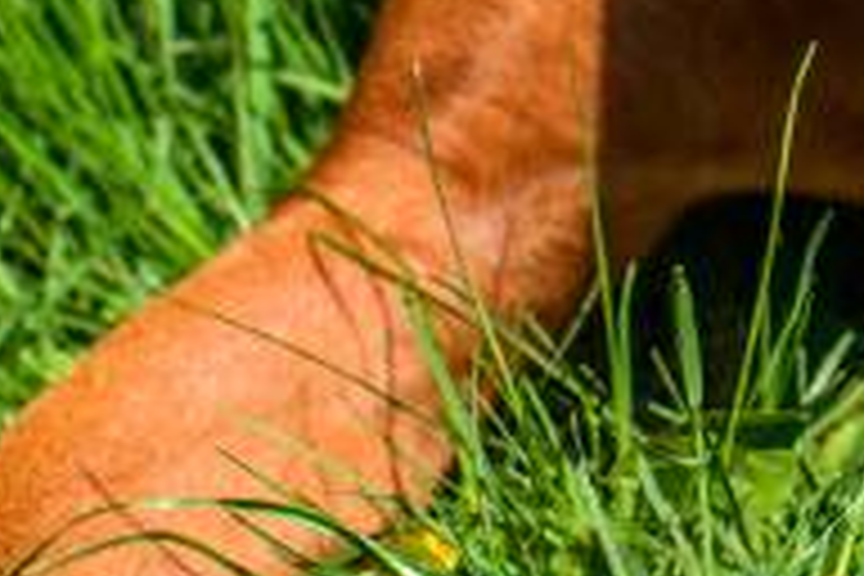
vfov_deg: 4.0
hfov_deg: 6.0
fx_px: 8111
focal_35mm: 338
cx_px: 1197
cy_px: -817
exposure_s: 1/640
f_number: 4
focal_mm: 50
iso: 100
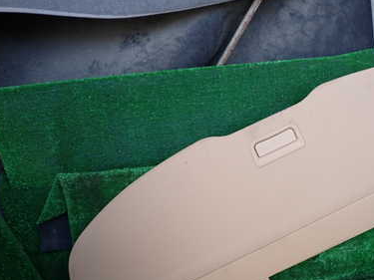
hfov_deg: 38.5
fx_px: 518
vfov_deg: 30.0
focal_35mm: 48
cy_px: 190
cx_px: 287
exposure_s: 1/80
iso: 100
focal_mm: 5.4
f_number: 2.3
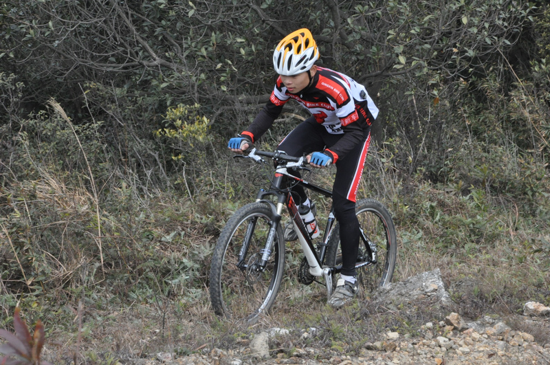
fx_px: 2403
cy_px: 182
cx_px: 275
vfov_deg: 8.7
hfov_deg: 13.1
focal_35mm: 158
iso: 1600
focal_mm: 105
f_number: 18
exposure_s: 1/320
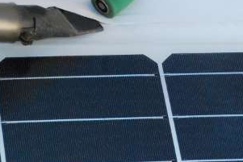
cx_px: 165
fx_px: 2054
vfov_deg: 4.5
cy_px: 28
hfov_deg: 6.8
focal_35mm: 304
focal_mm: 85
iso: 1000
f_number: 11
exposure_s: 1/640
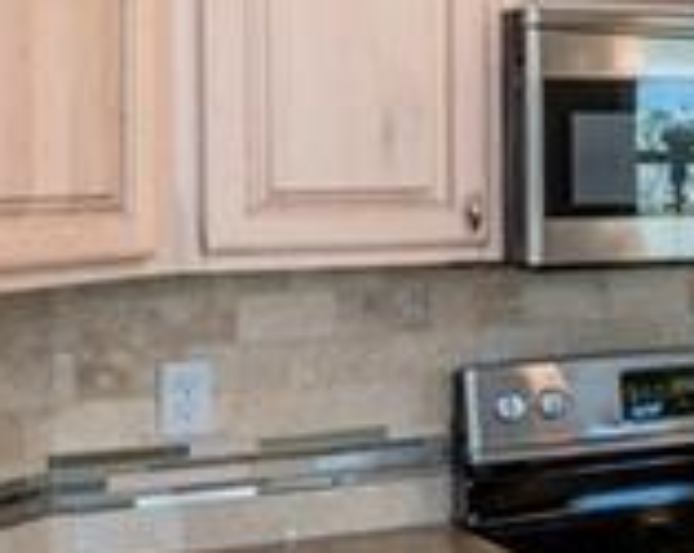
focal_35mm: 92
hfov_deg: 17.6
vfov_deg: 16.6
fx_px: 1886
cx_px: 1180
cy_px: 201
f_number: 4
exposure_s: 1/60
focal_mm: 15
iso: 450
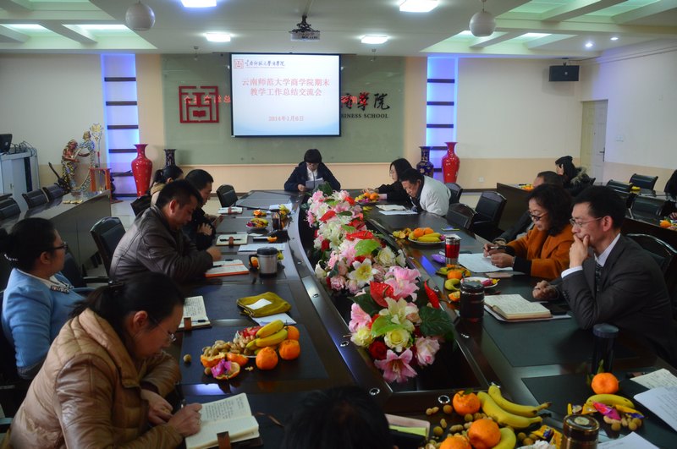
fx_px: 563
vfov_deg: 43.5
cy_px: 224
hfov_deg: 62.0
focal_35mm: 30
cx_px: 338
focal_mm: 20
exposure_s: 1/50
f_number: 3.5
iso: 800
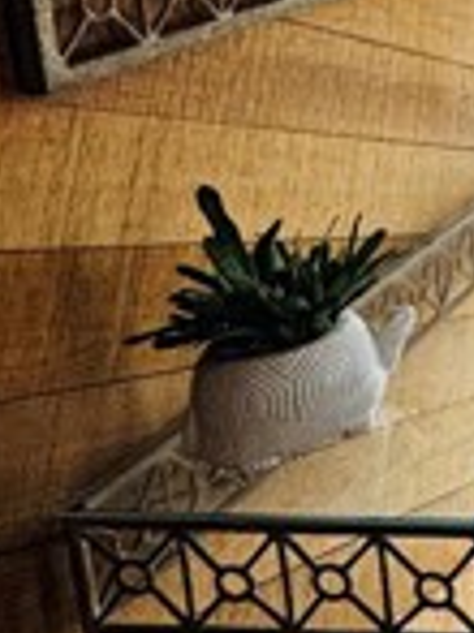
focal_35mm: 61
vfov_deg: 29.1
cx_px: 1004
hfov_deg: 16.6
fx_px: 1115
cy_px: -39
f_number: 2.2
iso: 200
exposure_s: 1/99
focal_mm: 2.22
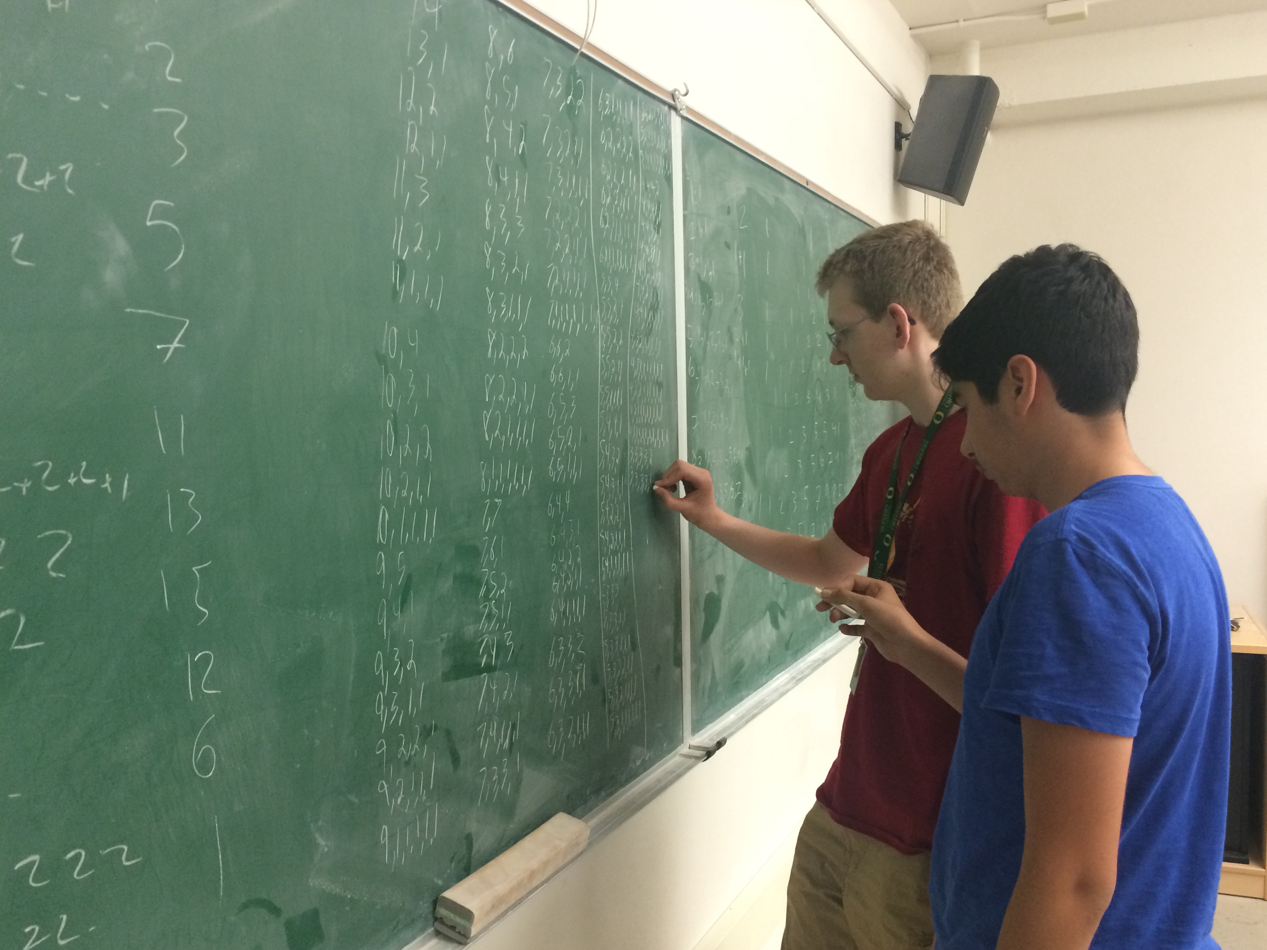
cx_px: 641
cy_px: 483
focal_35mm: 30
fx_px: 1098
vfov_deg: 46.8
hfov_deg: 60.0
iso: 200
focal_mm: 4.15
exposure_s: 1/30
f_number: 2.2
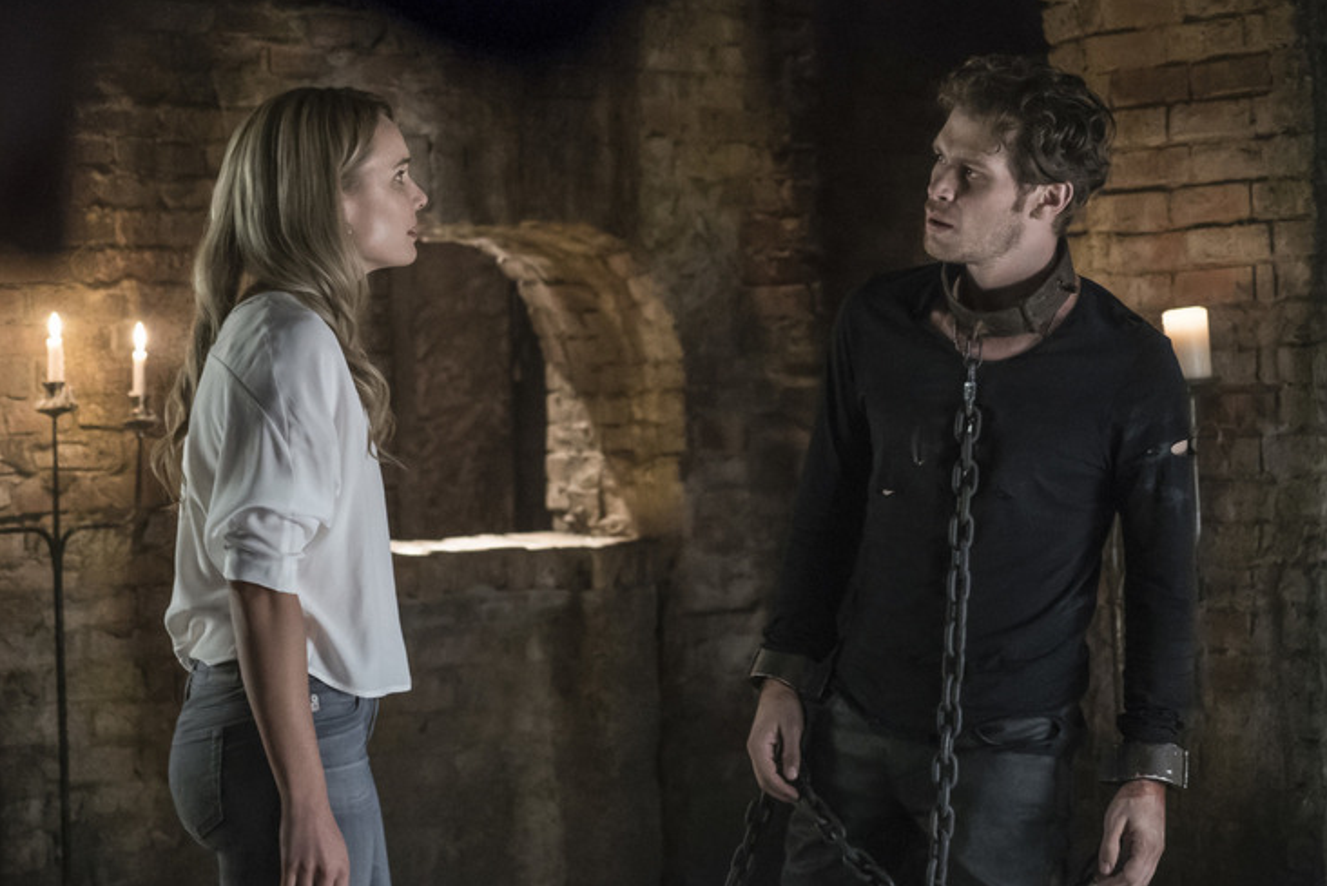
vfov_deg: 16.9
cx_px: 660
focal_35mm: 81
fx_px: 2987
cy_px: 463
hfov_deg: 25.0
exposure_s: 1/50
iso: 10000
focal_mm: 76
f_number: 4
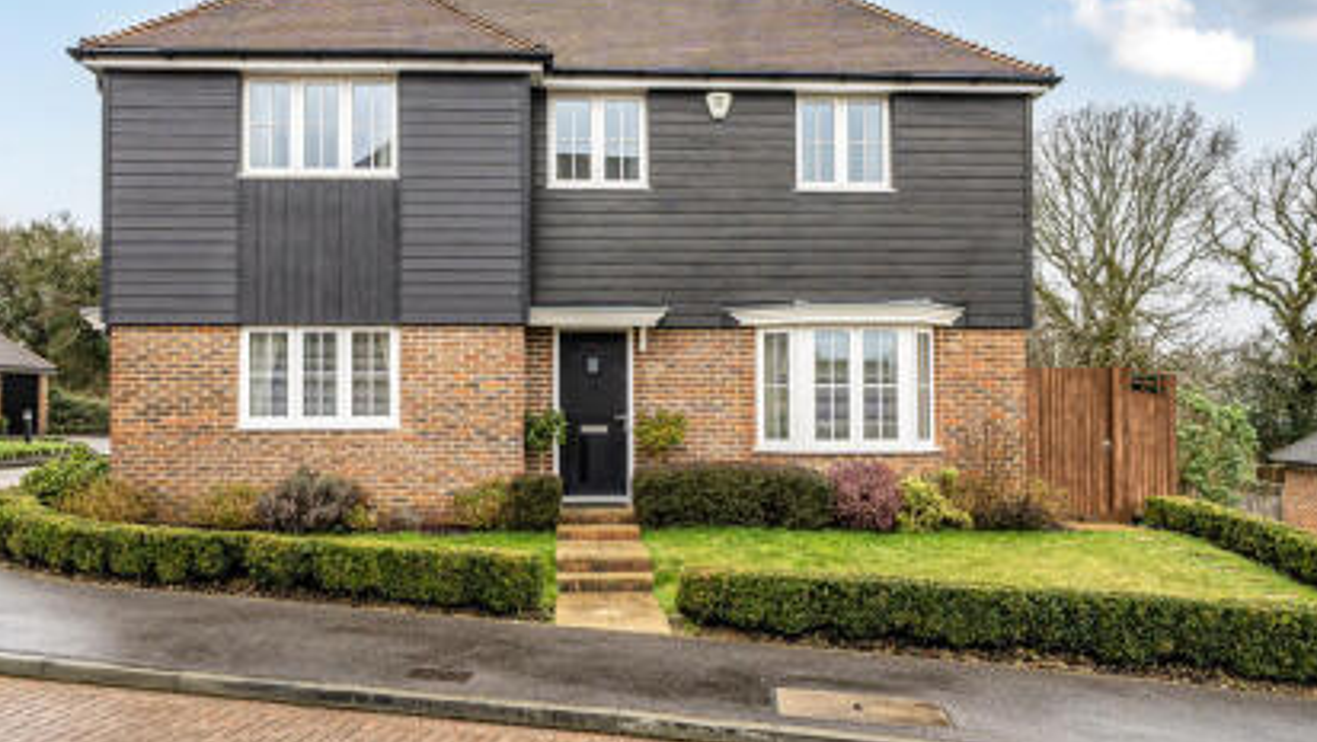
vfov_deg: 40.0
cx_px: 599
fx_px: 1013
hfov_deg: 65.9
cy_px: 286
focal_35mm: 29
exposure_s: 1/125
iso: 400
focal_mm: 16
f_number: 8
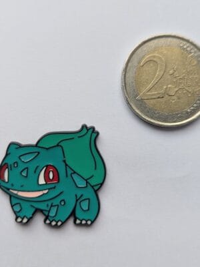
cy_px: 134
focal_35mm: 24
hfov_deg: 56.8
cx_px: 100
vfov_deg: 71.6
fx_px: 185
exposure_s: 1/122
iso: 88
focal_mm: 6.81
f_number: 1.85
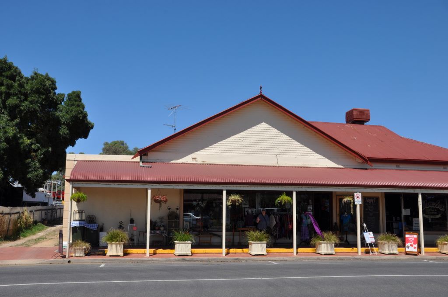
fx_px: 447
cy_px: 148
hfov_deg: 53.2
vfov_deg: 36.8
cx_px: 224
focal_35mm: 36
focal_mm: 24
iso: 200
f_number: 14
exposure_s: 1/200
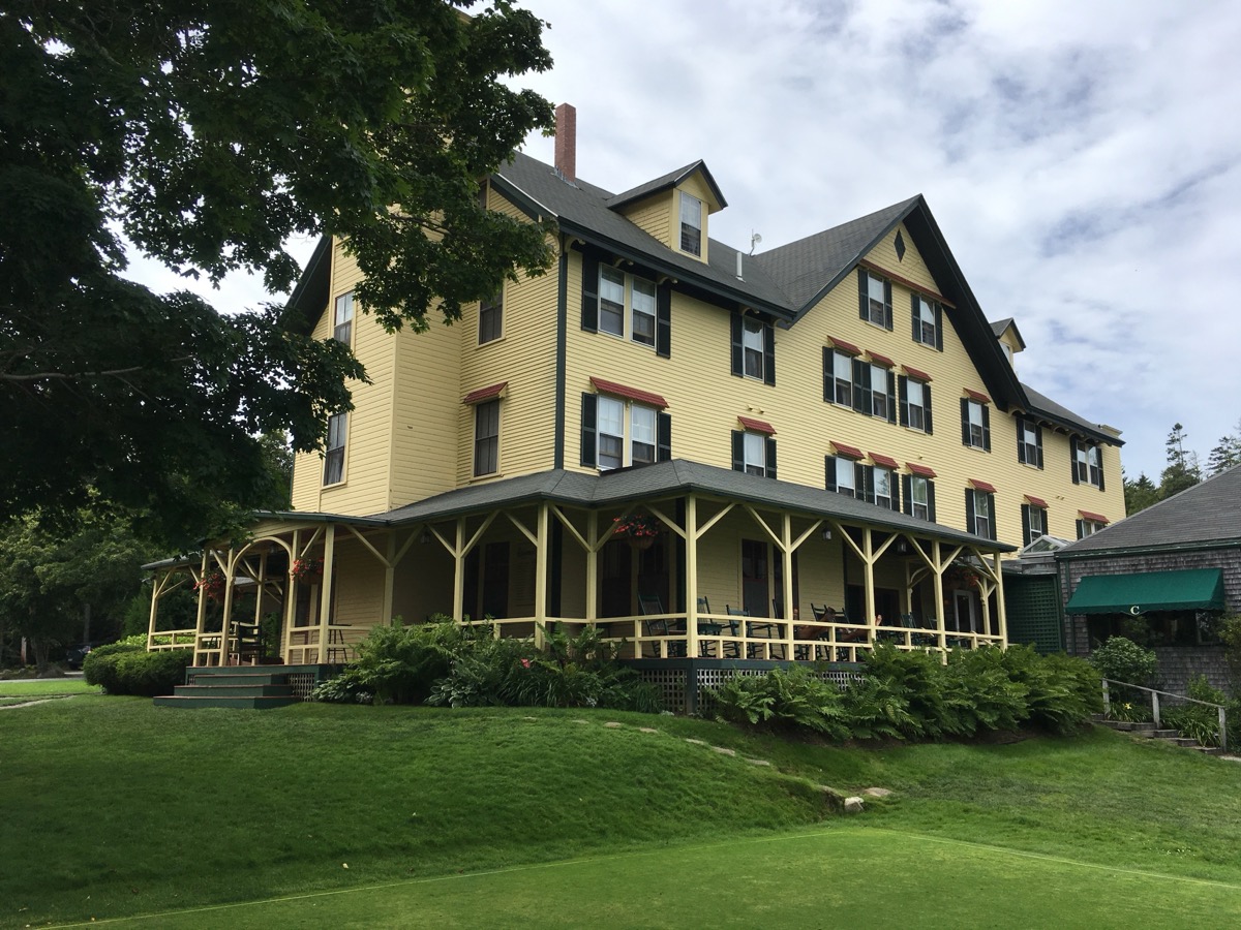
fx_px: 1040
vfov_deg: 48.2
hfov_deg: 61.7
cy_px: 465
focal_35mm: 29
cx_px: 620
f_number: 2.2
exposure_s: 1/1637
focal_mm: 4.15
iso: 25
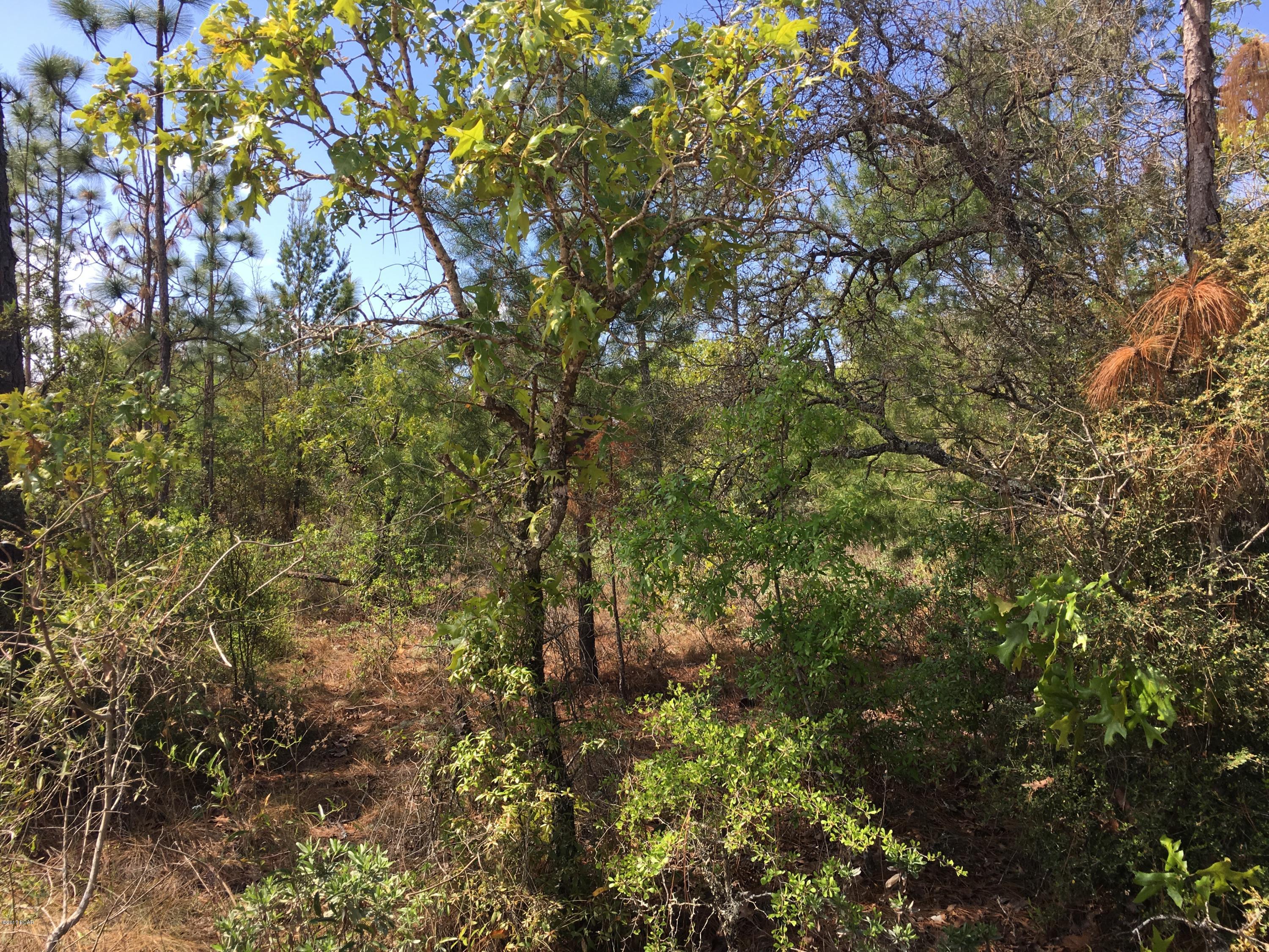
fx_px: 1063
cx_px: 634
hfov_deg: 61.7
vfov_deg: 48.2
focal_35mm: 29
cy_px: 476
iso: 25
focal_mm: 4.15
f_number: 2.2
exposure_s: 1/630
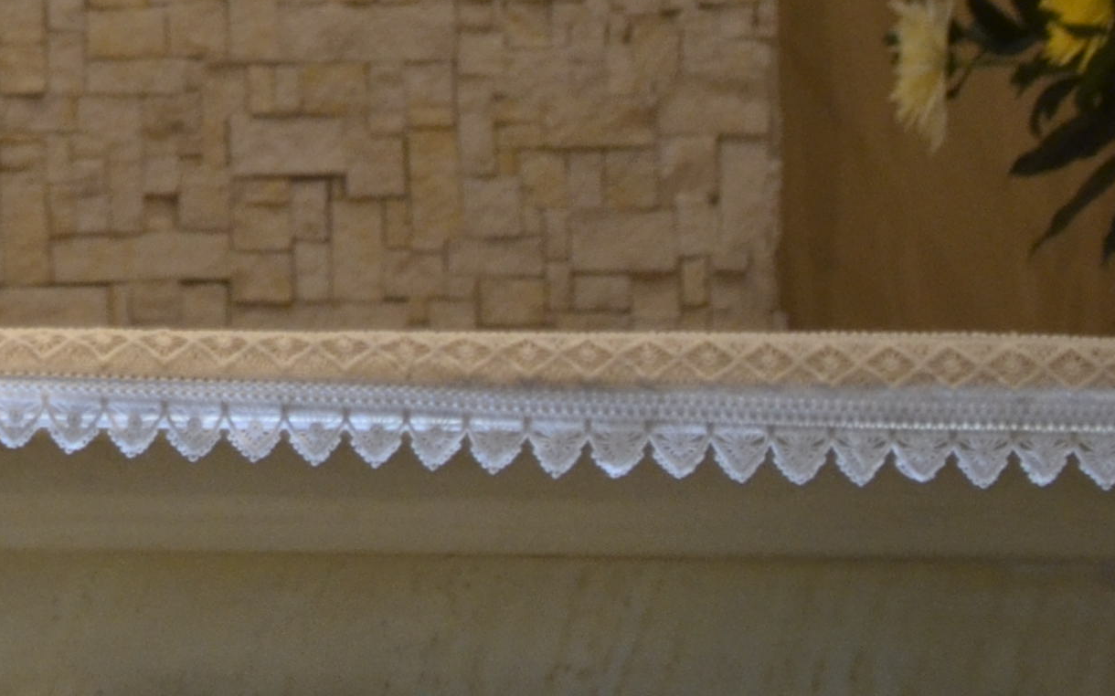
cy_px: -685
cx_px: -1130
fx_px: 10301
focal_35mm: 339
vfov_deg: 3.8
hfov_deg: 6.0
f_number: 5.6
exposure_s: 1/30
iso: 1000
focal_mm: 55
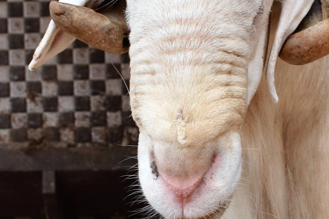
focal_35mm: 112
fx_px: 1021
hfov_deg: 18.2
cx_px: 257
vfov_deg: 12.2
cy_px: 186
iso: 640
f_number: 7.1
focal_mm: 21
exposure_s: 1/200
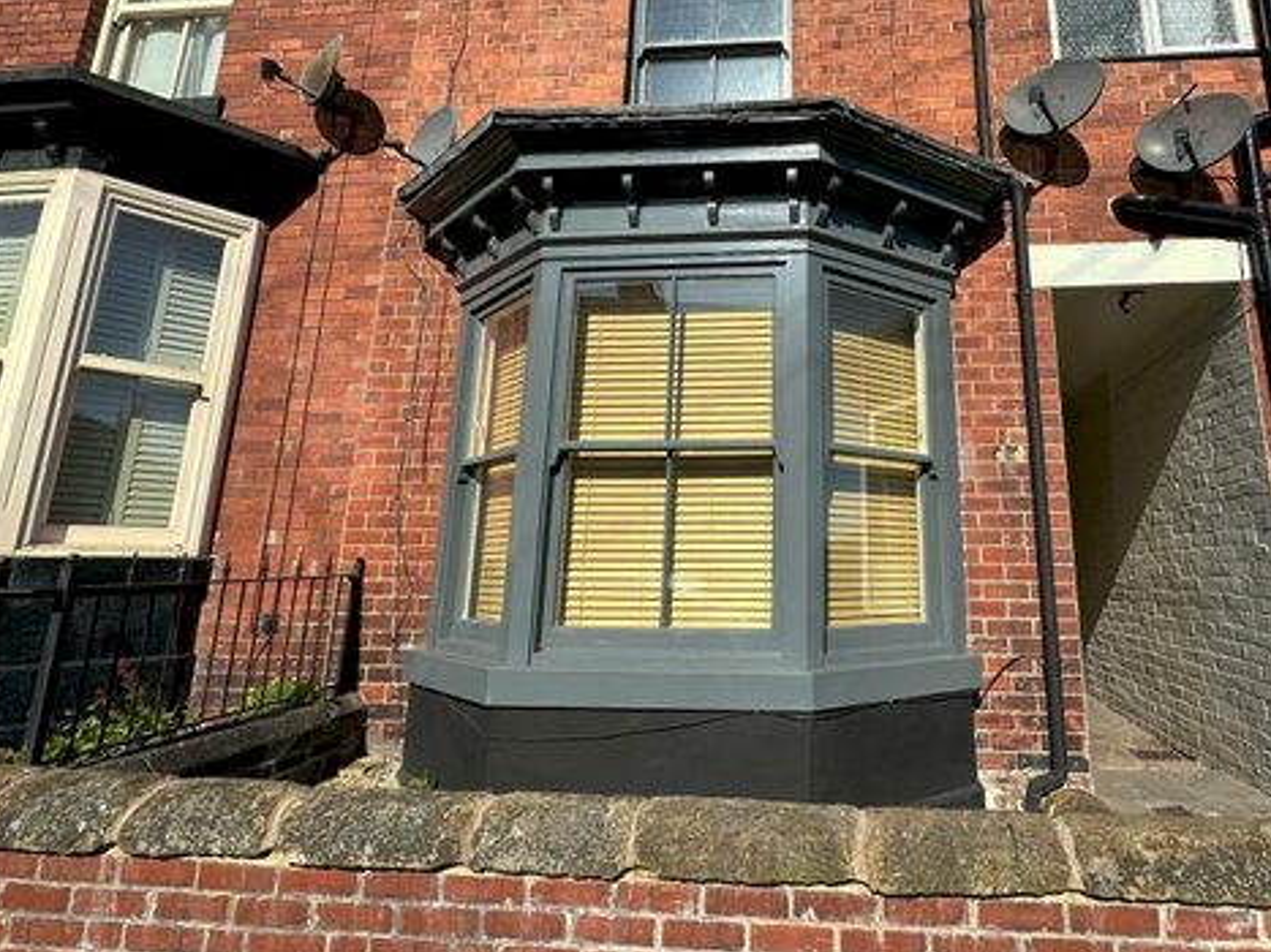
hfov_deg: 77.7
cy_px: 385
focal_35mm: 21
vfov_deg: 62.9
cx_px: 789
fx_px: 771
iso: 40
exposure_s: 1/2132
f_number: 2.2
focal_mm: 2.22
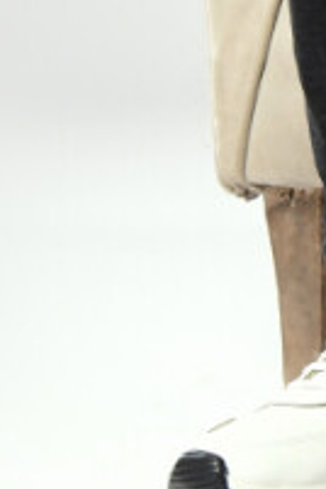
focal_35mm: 268
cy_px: -494
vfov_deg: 7.4
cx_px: 876
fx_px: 3640
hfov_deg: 4.9
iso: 400
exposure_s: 1/125
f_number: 5
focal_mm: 45
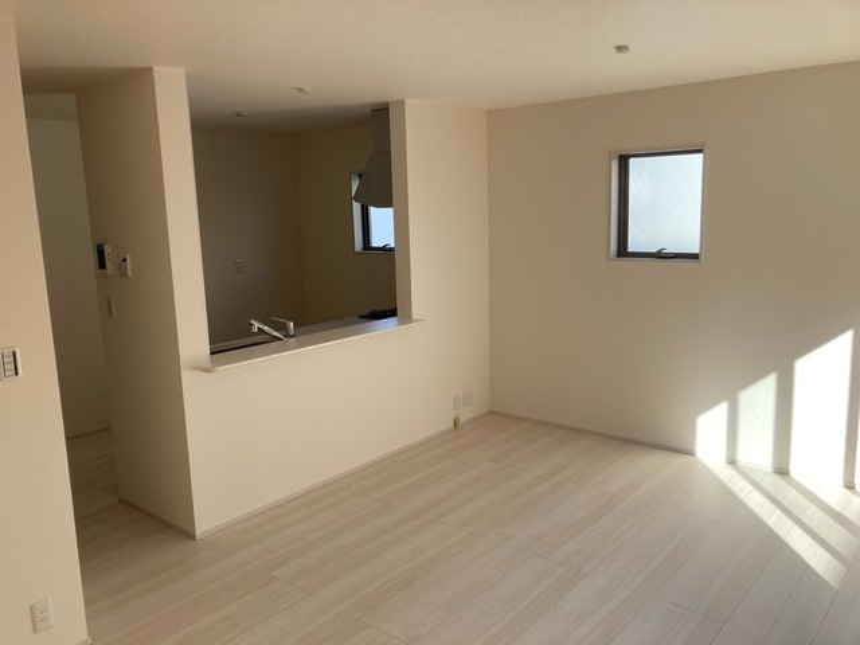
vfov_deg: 49.7
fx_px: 696
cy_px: 322
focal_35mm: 28
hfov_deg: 63.4
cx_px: 430
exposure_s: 1/171
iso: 20
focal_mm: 3.99
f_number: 1.8
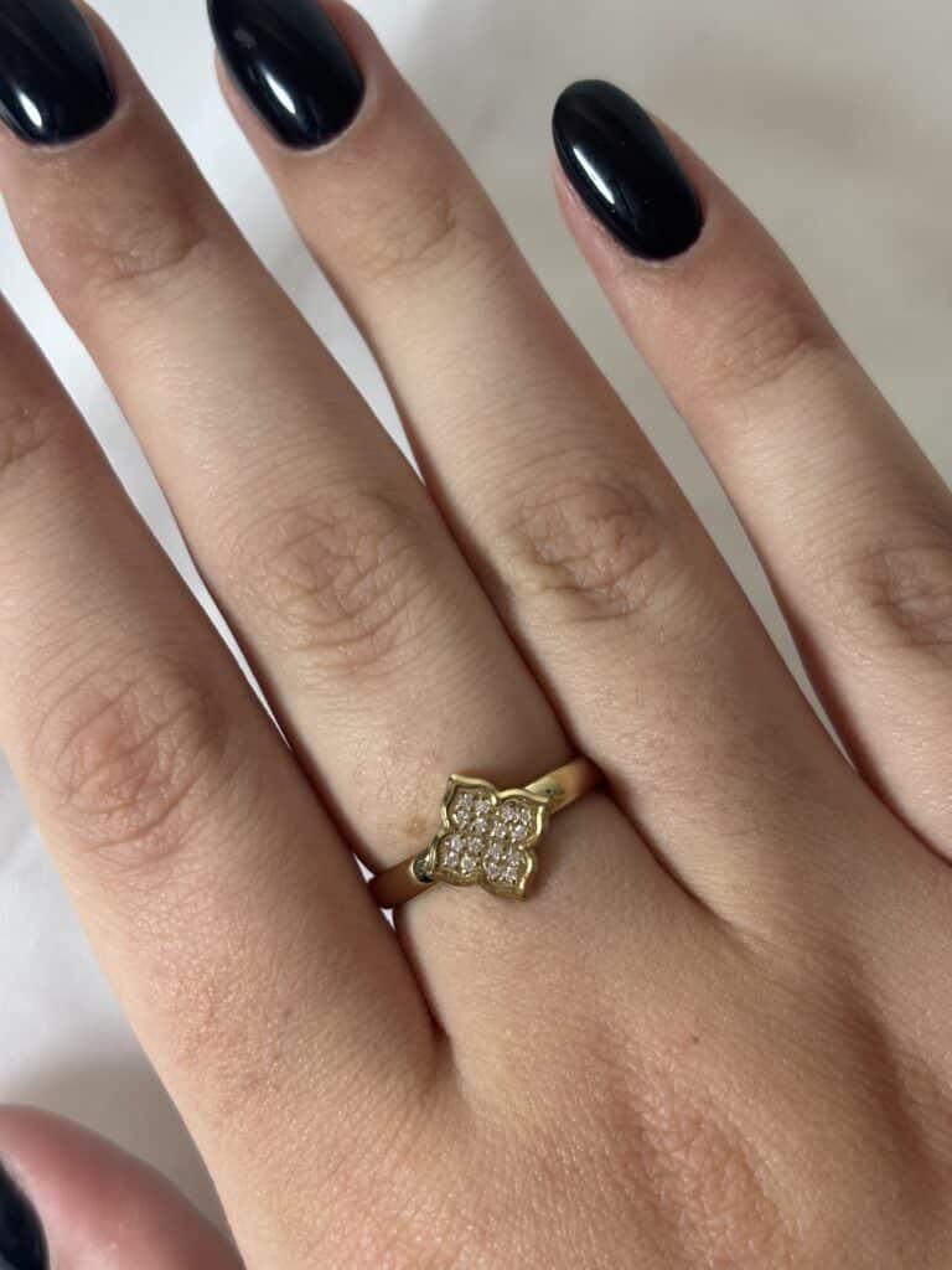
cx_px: 476
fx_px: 1907
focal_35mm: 52
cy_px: 635
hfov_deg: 28.0
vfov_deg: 36.8
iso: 40
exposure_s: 1/100
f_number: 1.6
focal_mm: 5.96
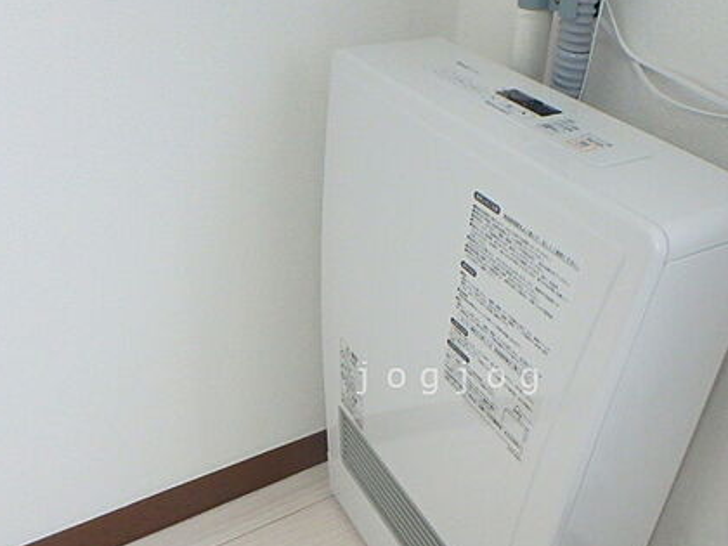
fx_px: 673
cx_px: 451
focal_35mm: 32
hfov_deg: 56.2
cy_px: 378
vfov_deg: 43.3
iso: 800
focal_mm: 3.7
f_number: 3.5
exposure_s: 1/250
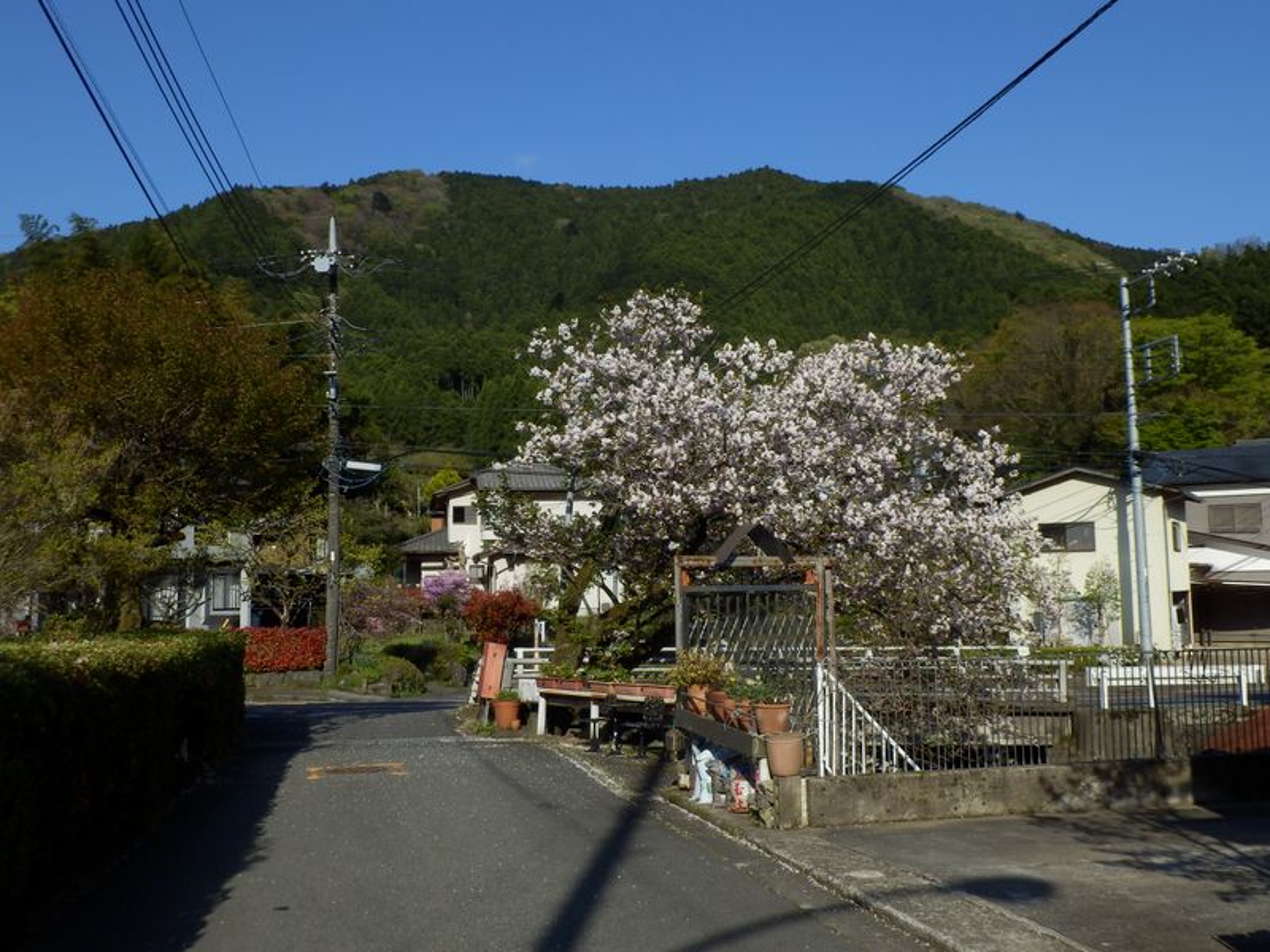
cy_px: 476
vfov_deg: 38.7
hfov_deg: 50.1
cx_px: 635
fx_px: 1357
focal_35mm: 37
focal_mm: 6.6
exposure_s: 1/160
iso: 80
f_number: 9.9
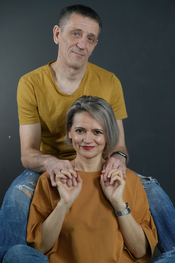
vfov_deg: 61.9
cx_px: 88
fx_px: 219
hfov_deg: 43.6
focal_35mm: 30
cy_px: 132
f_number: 4
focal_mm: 30
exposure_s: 1/160
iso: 2500
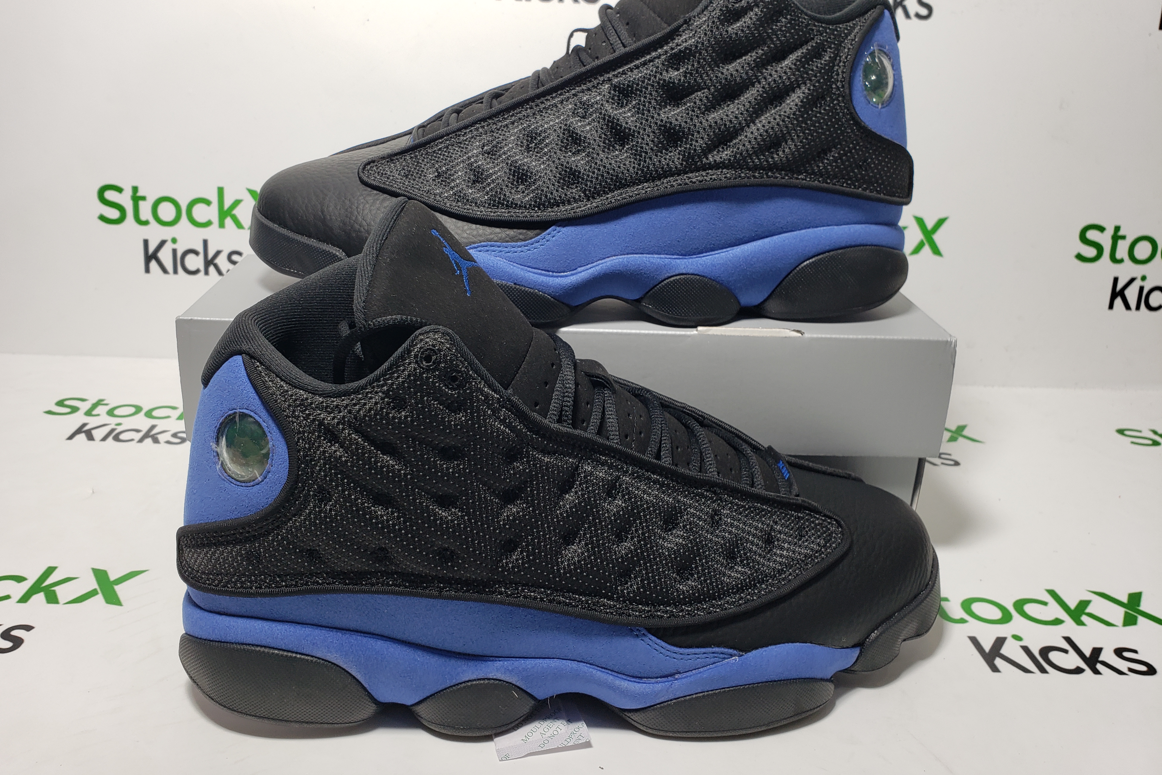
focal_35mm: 28
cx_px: 567
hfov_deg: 65.5
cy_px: 345
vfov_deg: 46.3
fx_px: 904
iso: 50
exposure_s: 1/127
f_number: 2.4
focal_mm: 4.3
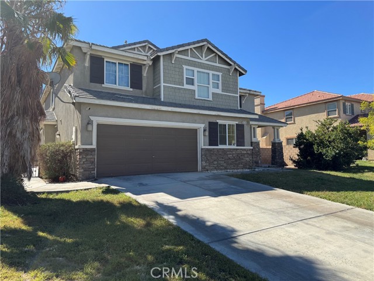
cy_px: 140
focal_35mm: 24
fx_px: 259
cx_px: 187
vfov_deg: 56.8
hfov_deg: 71.6
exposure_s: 1/2833
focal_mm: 6.76
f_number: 1.78
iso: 80
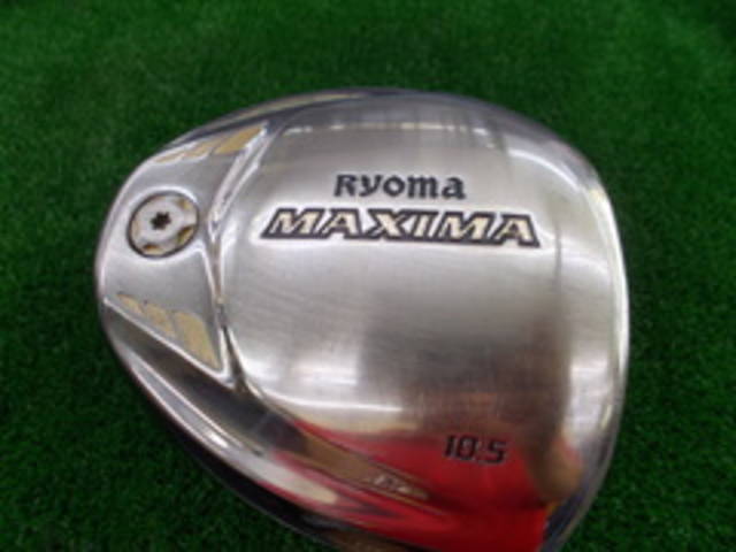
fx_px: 553
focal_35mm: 26
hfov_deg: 67.3
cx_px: 368
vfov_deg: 53.1
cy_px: 276
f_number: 3.2
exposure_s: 1/30
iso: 80
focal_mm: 4.6
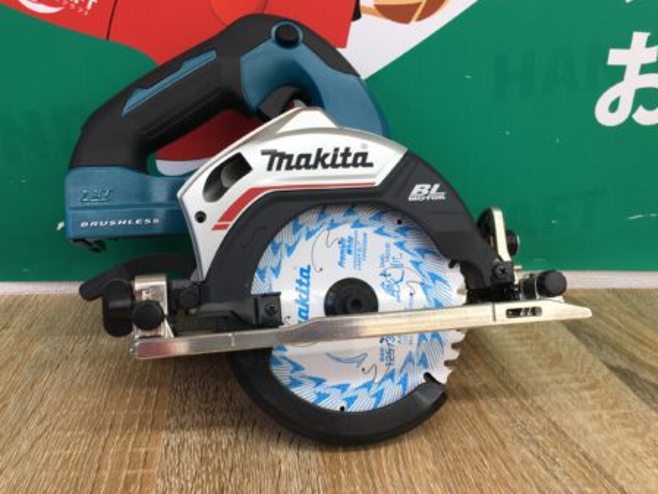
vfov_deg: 45.5
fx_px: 589
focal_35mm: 31
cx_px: 322
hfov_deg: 58.3
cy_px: 248
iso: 32
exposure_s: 1/60
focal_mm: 4.15
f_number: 2.2
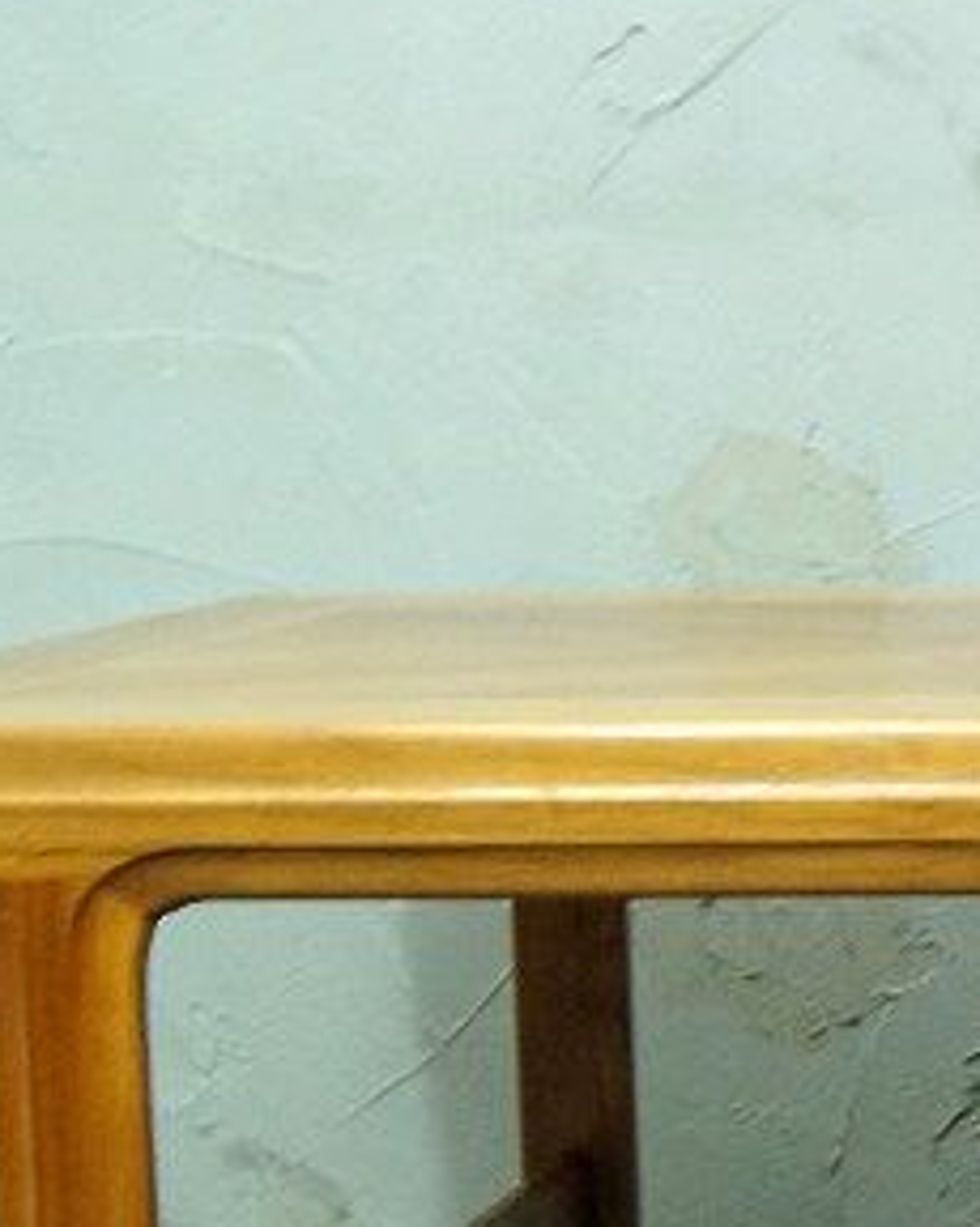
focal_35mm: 336
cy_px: 758
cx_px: 1551
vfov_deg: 5.8
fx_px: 12196
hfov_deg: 4.6
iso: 800
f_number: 8
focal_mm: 55
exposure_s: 1/20
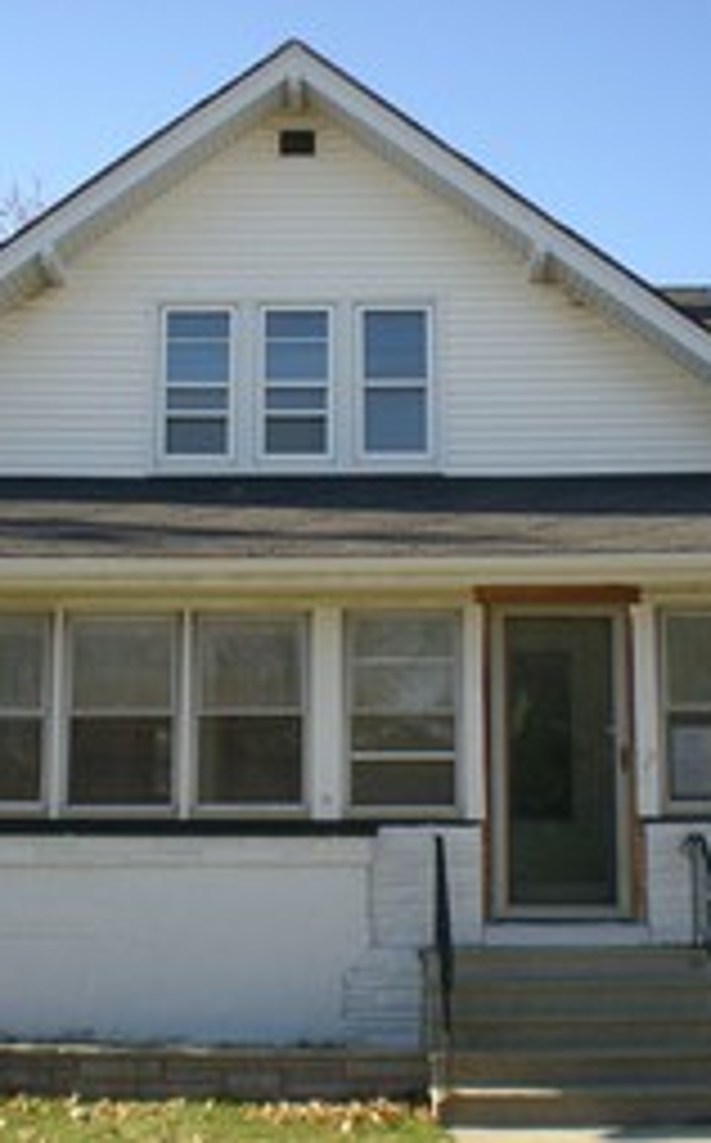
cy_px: 567
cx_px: 297
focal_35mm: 55
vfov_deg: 36.9
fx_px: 1711
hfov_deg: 23.4
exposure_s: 1/253
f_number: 4.6
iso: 77
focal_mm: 6.3
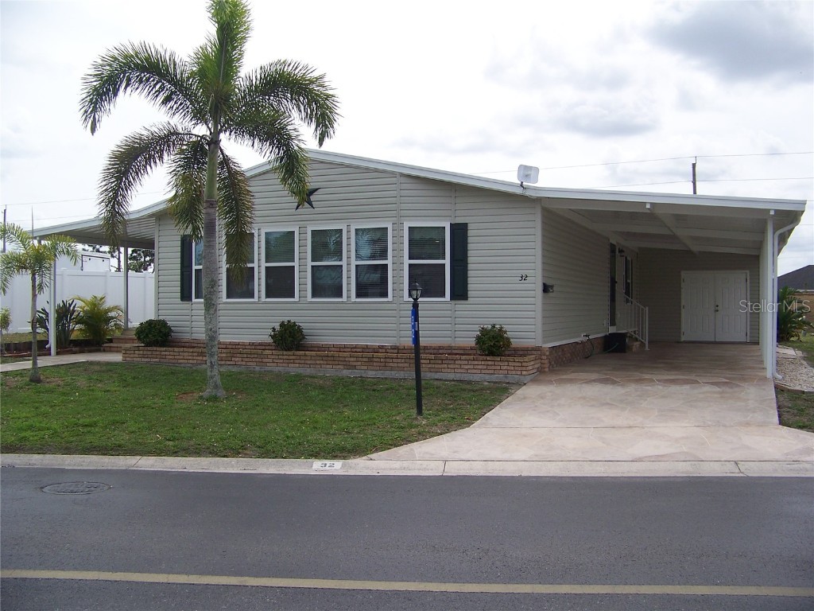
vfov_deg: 39.7
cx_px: 407
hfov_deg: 51.4
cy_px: 306
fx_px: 847
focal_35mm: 36
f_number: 2.8
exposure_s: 1/1000
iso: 64
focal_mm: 5.85
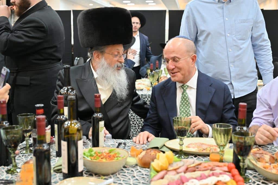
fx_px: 324
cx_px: 139
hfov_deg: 46.4
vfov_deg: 31.9
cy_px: 92
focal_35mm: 42
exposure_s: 1/200
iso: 1250
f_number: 4
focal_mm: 42
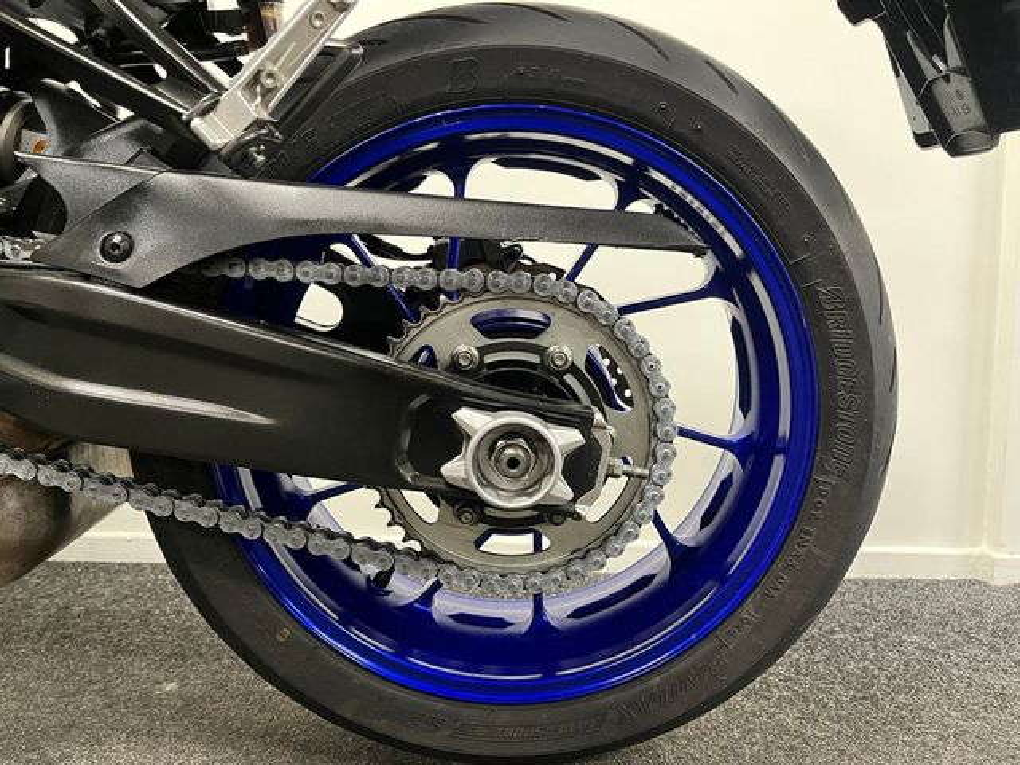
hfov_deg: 67.3
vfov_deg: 53.1
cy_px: 382
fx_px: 766
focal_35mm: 26
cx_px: 510
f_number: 1.6
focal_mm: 5.1
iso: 500
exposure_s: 1/50
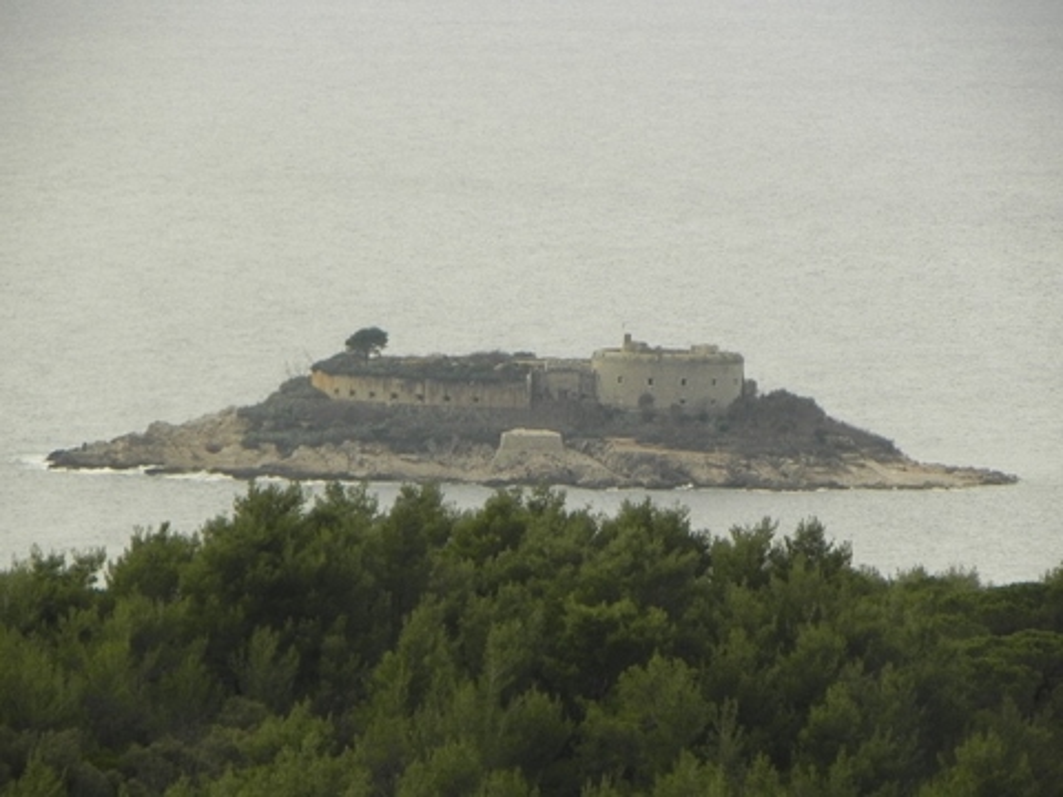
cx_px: 532
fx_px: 13051
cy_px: 398
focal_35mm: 425
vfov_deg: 3.5
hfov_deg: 4.7
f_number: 6.3
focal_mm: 75.7
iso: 160
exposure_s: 1/342
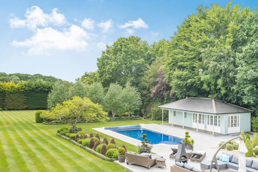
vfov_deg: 37.9
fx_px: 251
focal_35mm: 35
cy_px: 86
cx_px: 129
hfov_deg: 54.4
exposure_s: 1/60
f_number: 10
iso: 100
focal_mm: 35
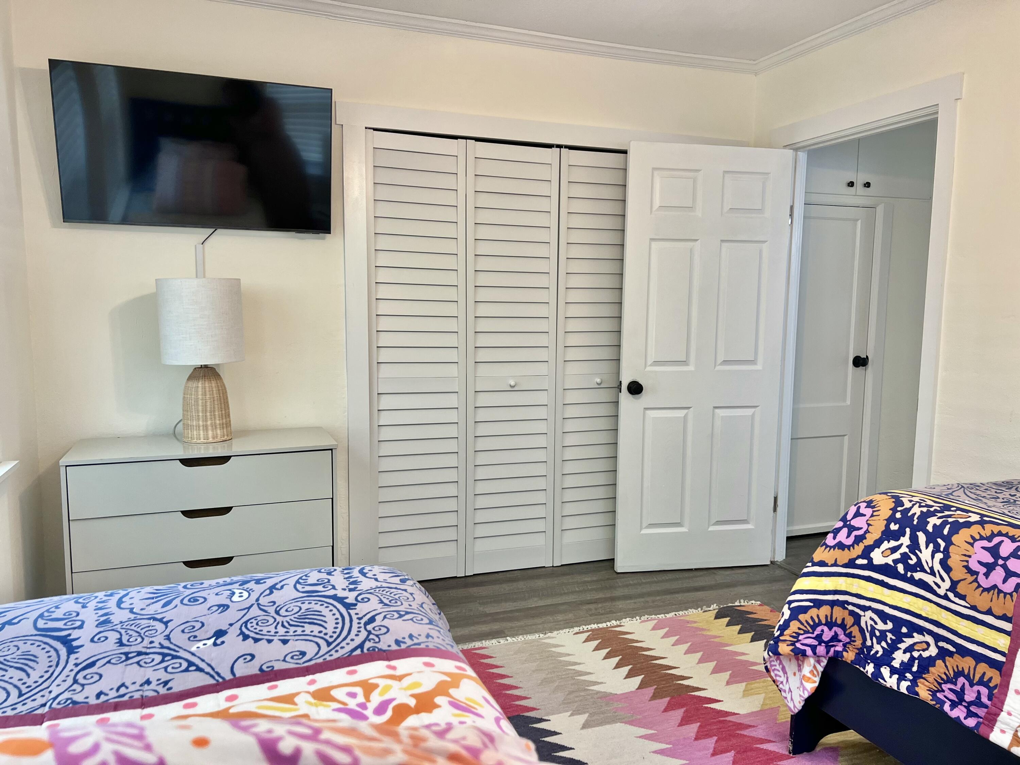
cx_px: 510
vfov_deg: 53.1
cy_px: 382
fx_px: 766
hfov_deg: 67.3
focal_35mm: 26
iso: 100
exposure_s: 1/120
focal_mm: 5.7
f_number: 1.5
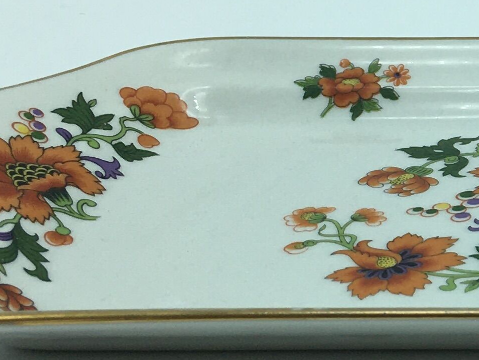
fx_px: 1689
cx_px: 772
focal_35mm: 122
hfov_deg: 14.7
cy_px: 184
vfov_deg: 12.2
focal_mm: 4.15
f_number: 2.2
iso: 25
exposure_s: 1/368
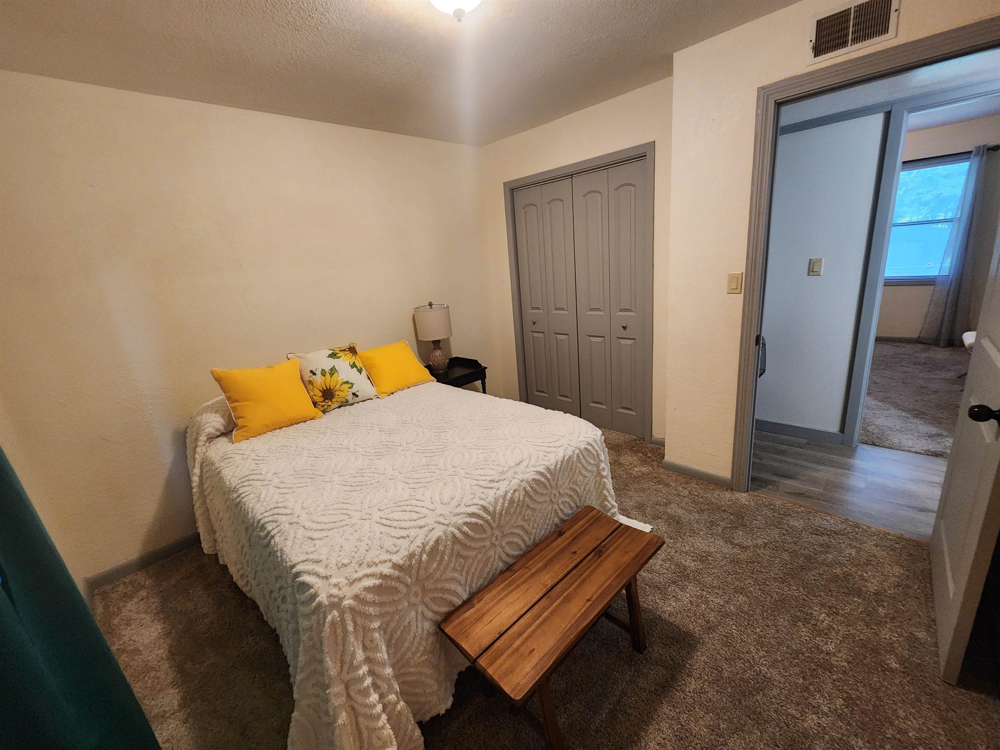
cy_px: 375
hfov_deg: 106.2
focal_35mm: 13
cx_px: 500
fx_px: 376
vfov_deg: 89.9
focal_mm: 2.2
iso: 400
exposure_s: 1/30
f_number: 2.2
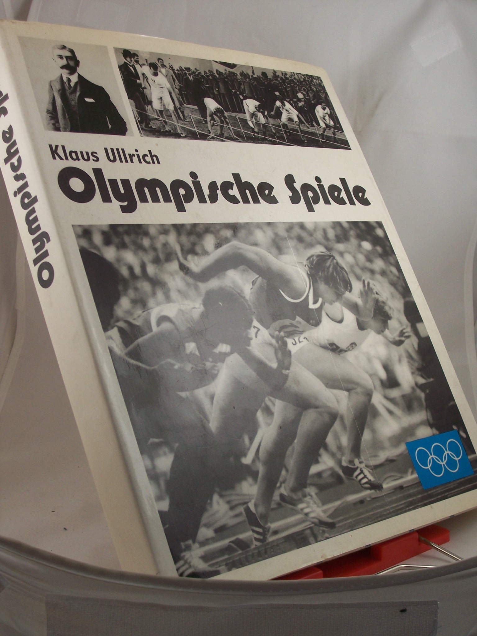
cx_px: 238
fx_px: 974
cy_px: 318
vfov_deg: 36.2
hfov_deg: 27.5
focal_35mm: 53
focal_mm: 8.7
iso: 80
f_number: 3.2
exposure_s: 1/100
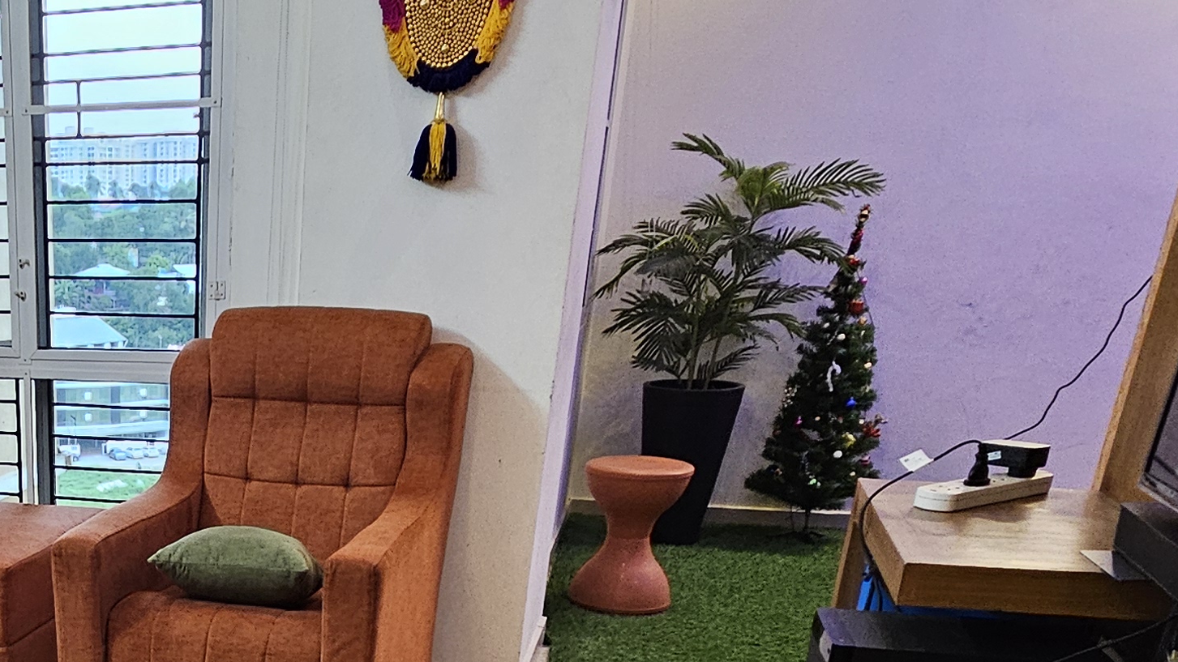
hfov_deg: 45.6
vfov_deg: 26.8
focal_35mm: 39
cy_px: 801
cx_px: 70
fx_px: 1218
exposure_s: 1/50
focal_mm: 2.2
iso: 400
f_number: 2.2
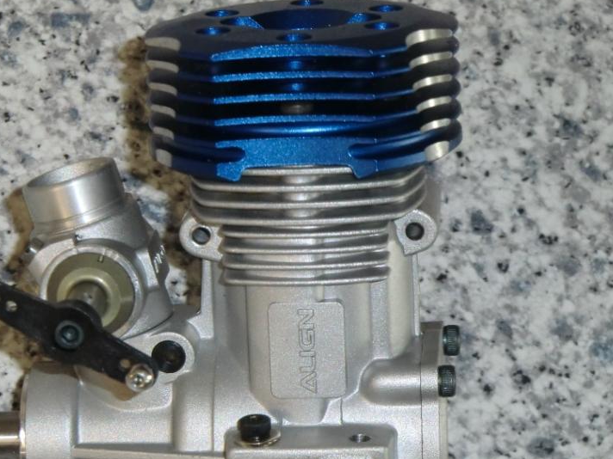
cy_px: 264
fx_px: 3134
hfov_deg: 11.2
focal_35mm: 177
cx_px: 214
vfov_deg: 8.4
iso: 400
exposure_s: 1/15
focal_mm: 22
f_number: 5.2
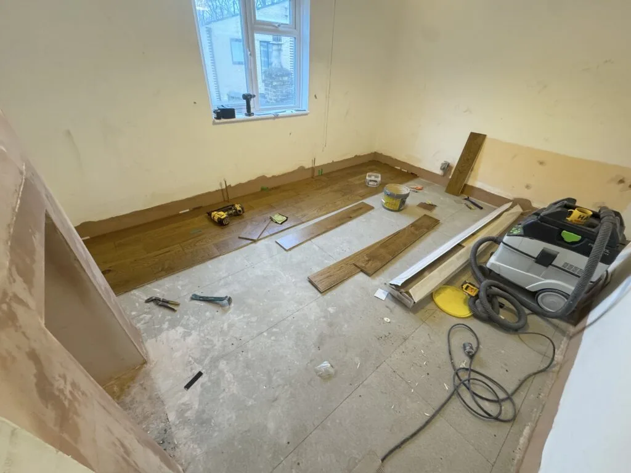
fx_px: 255
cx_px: 316
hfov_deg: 102.1
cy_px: 236
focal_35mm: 14
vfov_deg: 85.7
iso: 320
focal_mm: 2.22
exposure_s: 1/50
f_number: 2.2
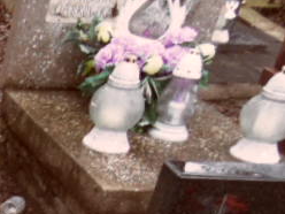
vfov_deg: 13.9
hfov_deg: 15.8
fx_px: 815
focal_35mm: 99
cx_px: -278
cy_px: 330
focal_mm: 3.9
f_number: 3.2
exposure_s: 1/30
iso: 160
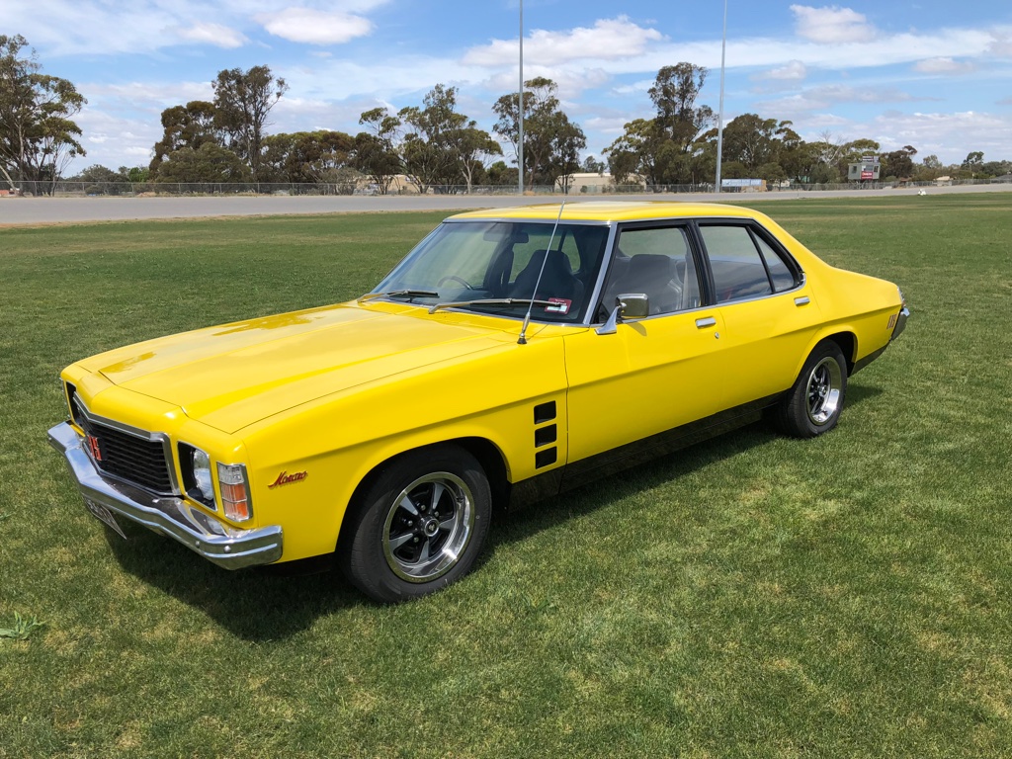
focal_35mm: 28
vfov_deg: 49.7
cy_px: 380
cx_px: 506
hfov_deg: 63.4
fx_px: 819
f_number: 1.8
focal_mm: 3.99
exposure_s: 1/2088
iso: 20
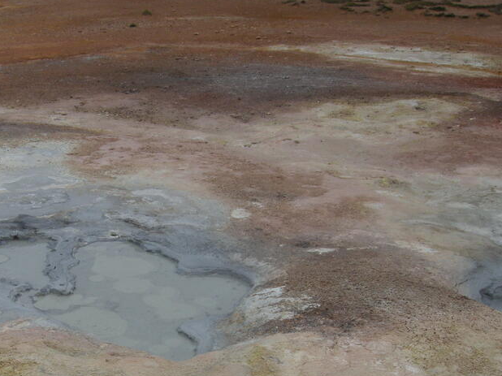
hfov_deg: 32.6
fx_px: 841
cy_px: 307
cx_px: 126
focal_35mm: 58
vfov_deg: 24.8
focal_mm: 7.5
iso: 100
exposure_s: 1/235
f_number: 5.4
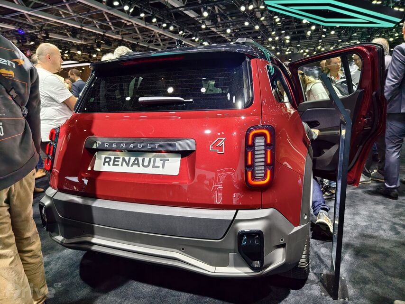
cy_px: 152
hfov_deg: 73.9
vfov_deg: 58.9
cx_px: 202
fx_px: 269
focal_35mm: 23
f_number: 1.75
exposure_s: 1/120
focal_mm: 8.67
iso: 120
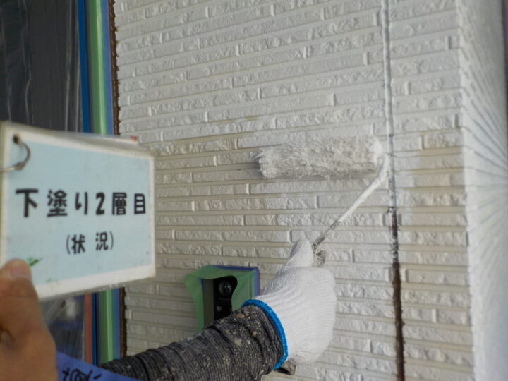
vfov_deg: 46.8
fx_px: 440
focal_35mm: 30
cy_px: 190
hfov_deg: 60.0
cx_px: 254
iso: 125
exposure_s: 1/320
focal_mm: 4.1
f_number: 3.3
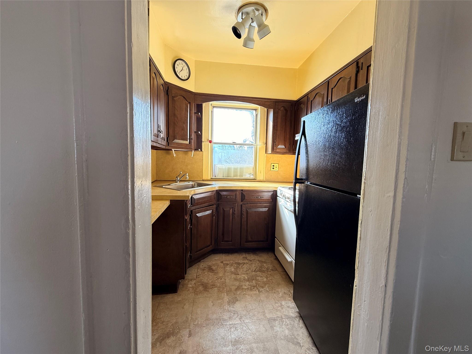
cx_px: 236
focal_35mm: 14
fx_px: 191
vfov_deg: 85.7
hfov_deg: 102.1
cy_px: 177
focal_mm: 2.22
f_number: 2.2
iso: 160
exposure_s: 1/121
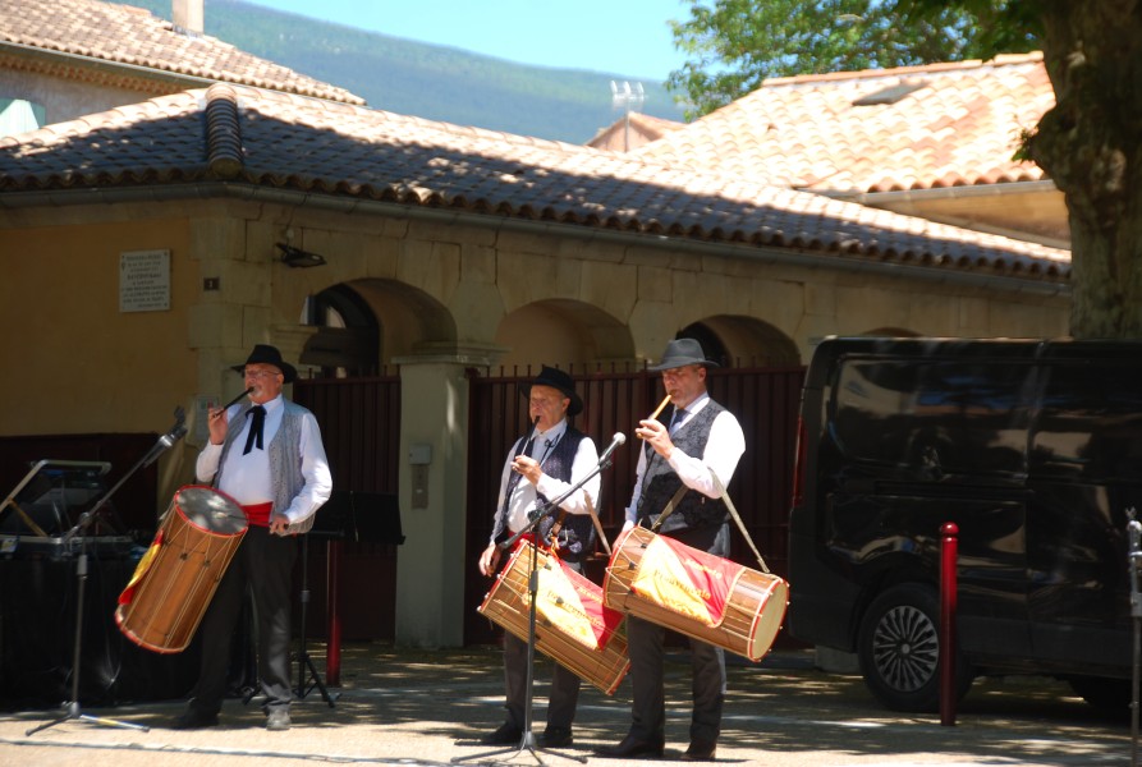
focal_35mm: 142
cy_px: 384
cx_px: 571
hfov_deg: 14.4
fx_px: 4531
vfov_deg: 9.7
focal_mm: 95
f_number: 5.3
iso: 100
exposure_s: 1/160
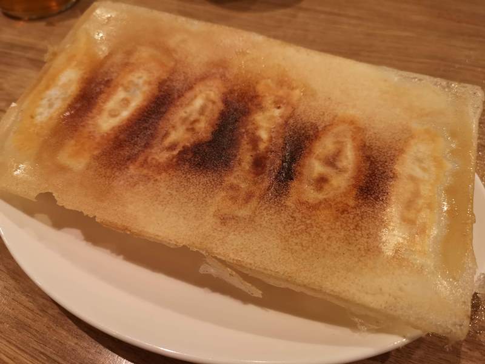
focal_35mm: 27
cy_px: 182
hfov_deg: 65.3
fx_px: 378
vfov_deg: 51.4
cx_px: 242
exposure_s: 1/33.3
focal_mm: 3.95
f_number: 1.8
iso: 160
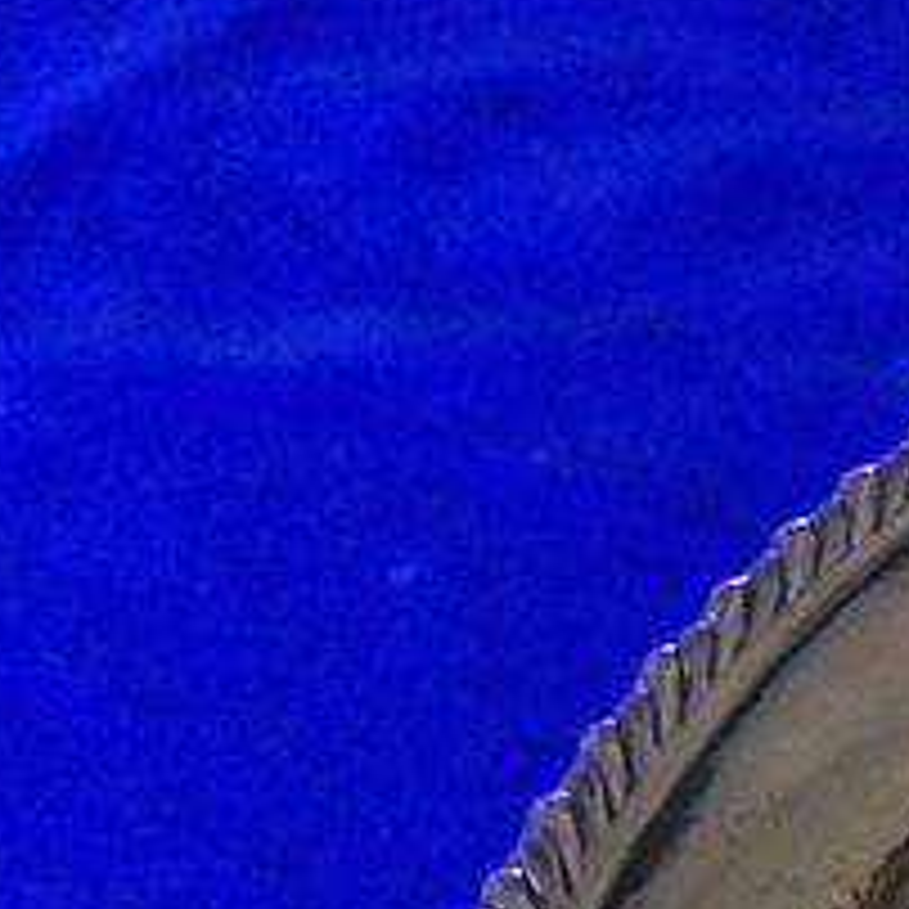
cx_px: 1953
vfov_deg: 13.8
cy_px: 1375
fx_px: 3506
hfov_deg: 12.5
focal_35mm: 118
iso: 125
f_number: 2.2
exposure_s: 1/30
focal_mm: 4.12
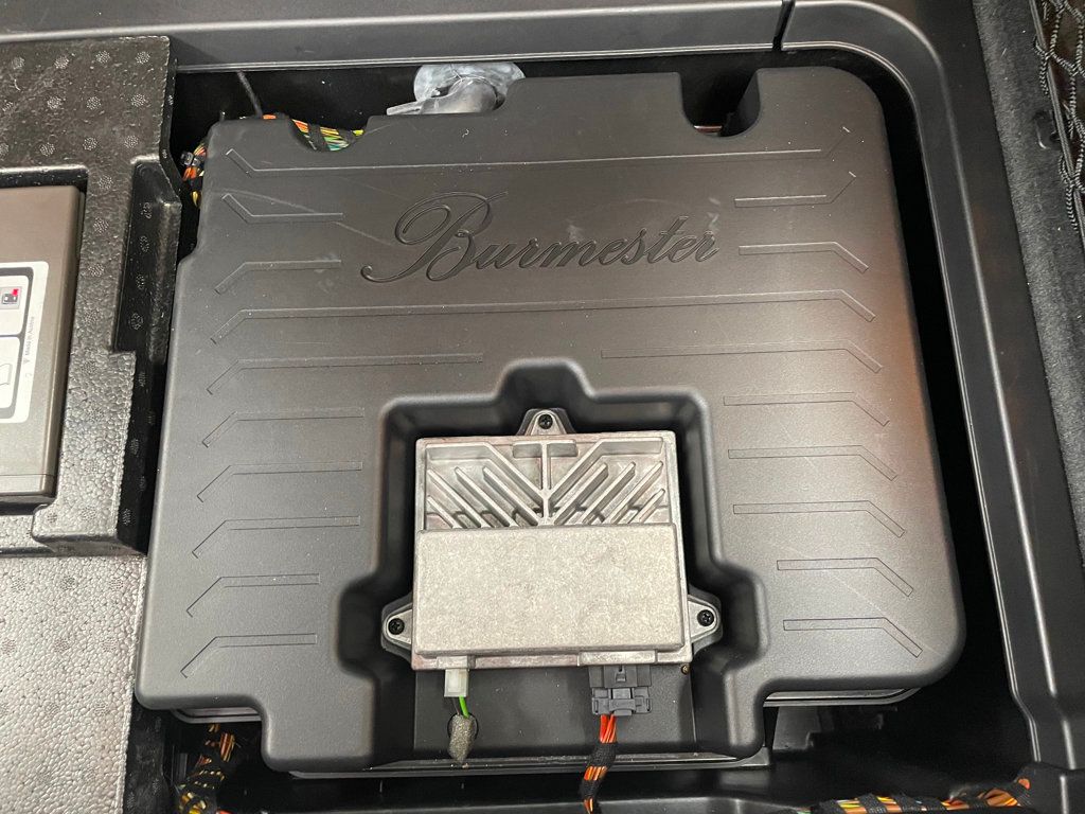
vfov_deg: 53.1
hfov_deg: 67.3
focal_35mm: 26
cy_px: 407
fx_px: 815
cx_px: 542
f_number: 1.6
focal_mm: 4.2
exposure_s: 1/40
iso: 640
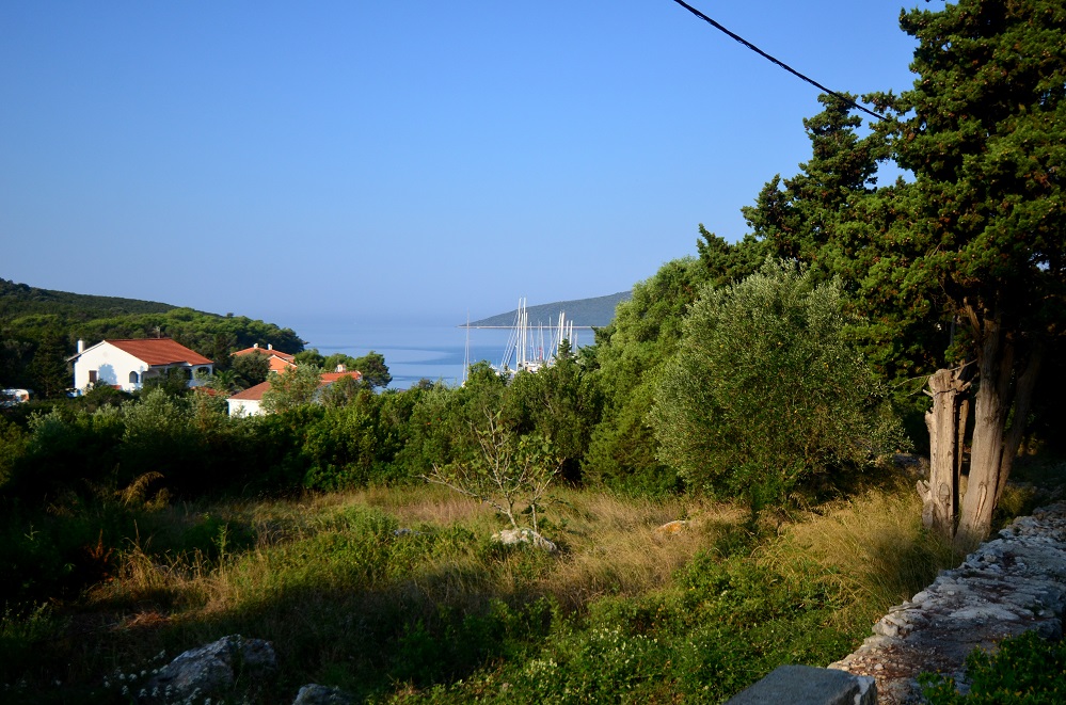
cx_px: 533
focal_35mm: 36
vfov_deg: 36.7
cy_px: 352
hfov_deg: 53.2
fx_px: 1063
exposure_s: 1/3200
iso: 400
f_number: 4
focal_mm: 24
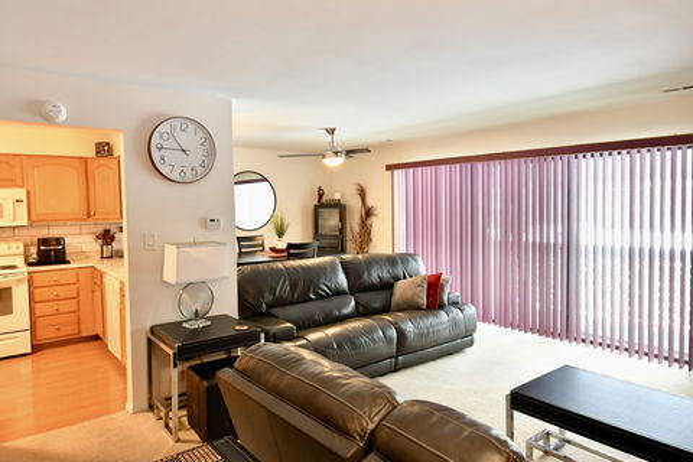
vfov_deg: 55.1
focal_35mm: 23
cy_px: 231
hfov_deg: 76.1
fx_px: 443
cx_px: 346
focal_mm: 11.5
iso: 1250
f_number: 6.3
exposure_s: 1/10
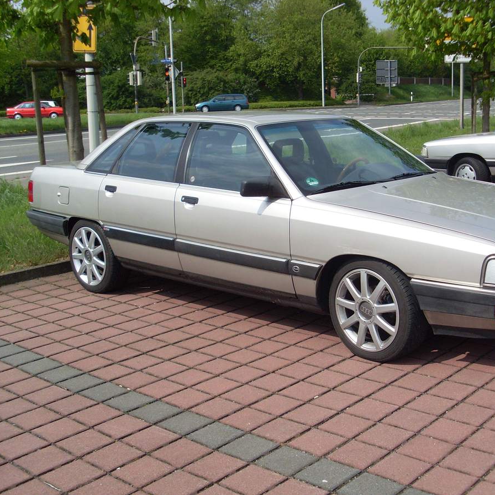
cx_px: 328
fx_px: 728
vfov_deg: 37.6
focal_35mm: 45
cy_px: 247
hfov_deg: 37.2
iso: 80
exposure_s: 1/350
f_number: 7.7
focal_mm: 6.3
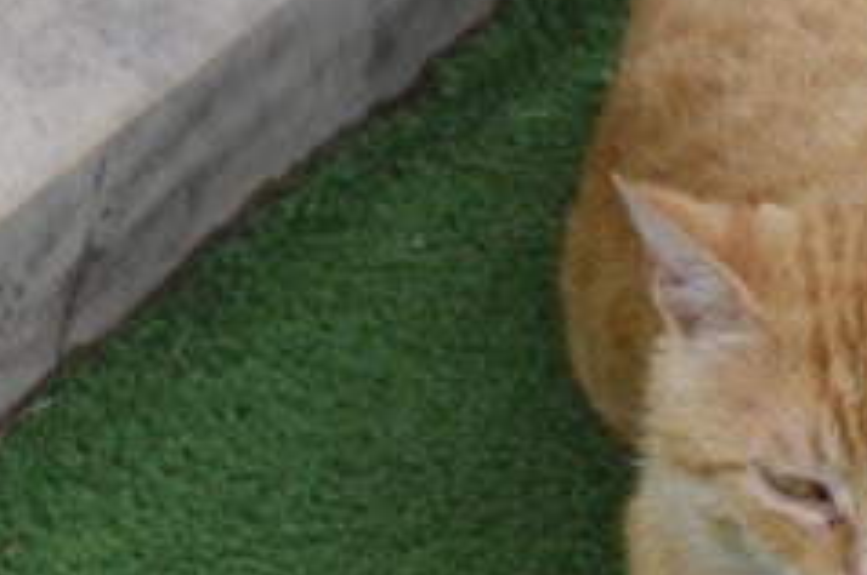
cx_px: 987
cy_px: 480
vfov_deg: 2.7
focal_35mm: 515
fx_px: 12386
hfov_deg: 4.0
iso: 6400
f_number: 13
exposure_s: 1/640
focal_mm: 200
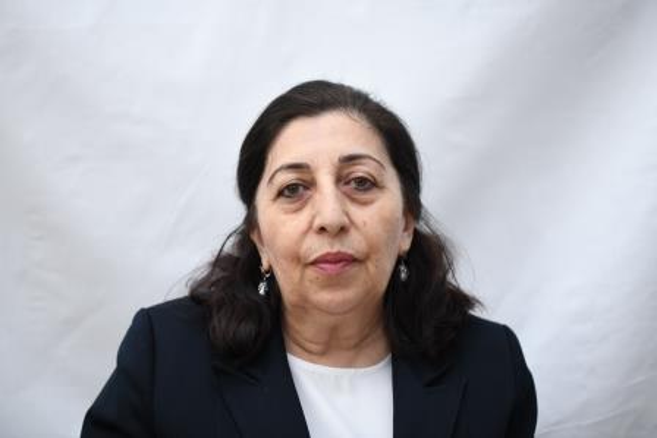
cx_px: 328
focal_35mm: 70
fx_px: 1278
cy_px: 219
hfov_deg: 28.8
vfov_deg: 19.5
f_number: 3.2
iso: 500
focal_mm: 70
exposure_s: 1/100
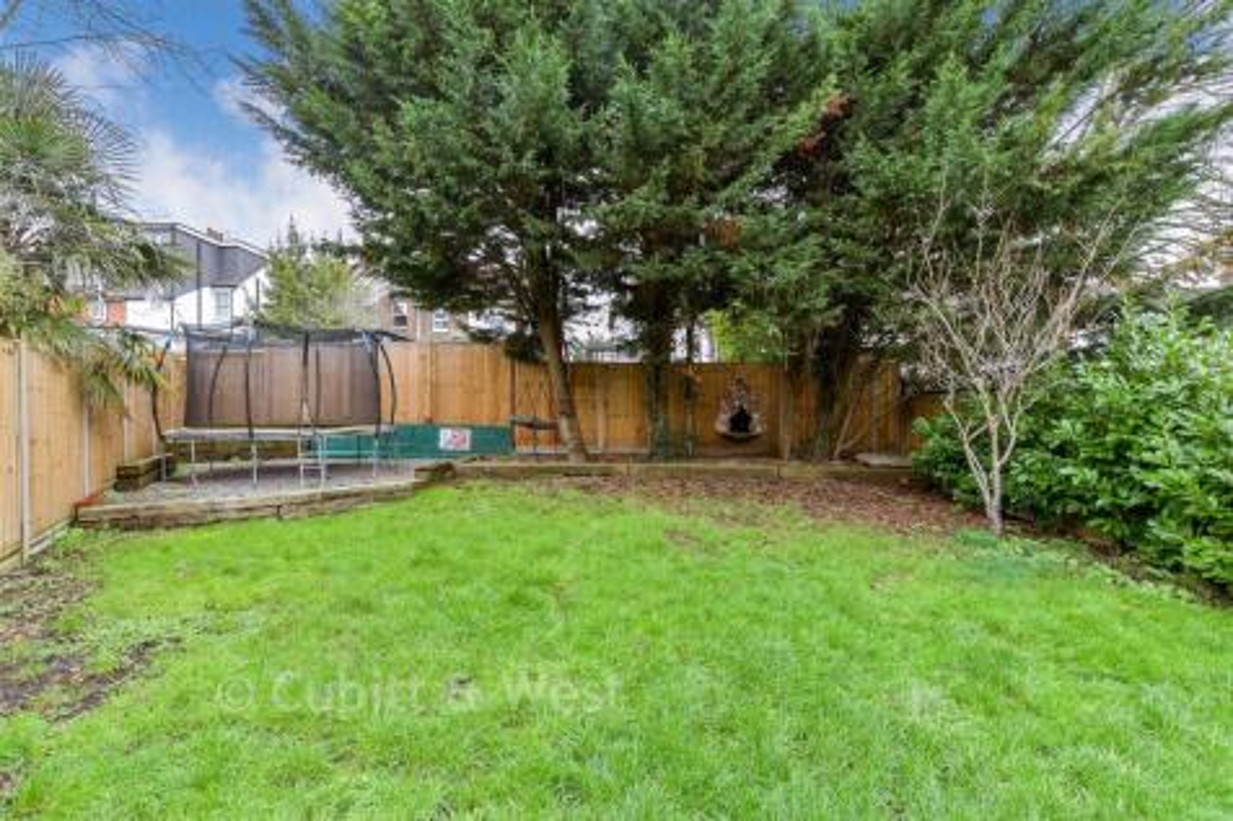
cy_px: 410
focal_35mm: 16
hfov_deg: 96.8
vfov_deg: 73.7
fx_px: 548
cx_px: 616
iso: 160
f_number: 8
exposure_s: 1/25
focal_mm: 11
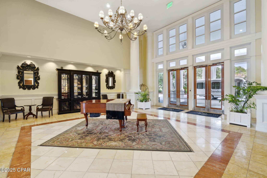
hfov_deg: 100.4
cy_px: 89
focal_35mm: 15
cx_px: 134
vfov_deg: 77.3
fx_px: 111
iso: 400
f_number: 9
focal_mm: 10
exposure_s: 1/10
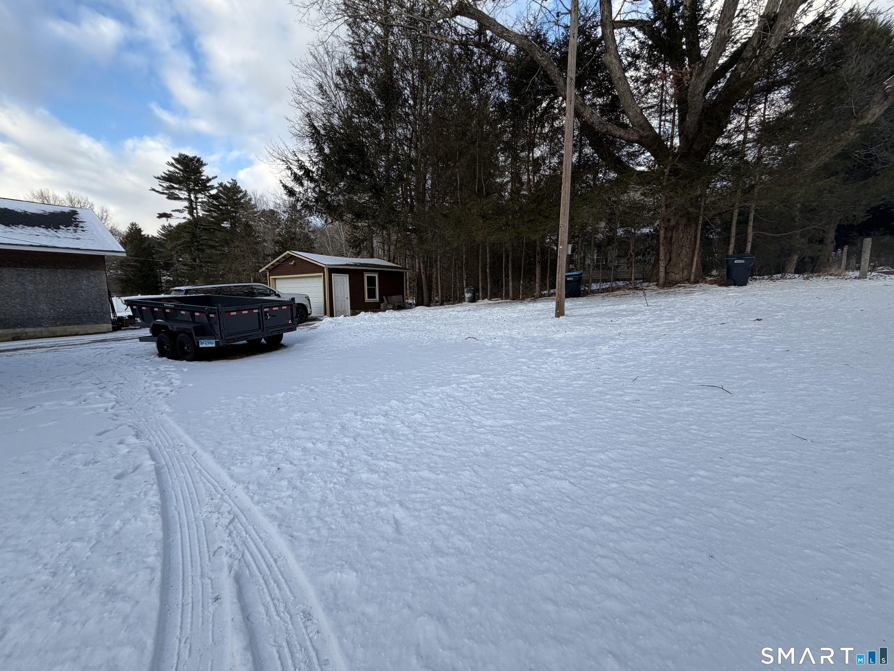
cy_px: 336
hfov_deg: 102.1
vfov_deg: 85.7
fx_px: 362
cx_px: 447
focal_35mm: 14
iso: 50
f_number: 2.2
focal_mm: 2.22
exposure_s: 1/502
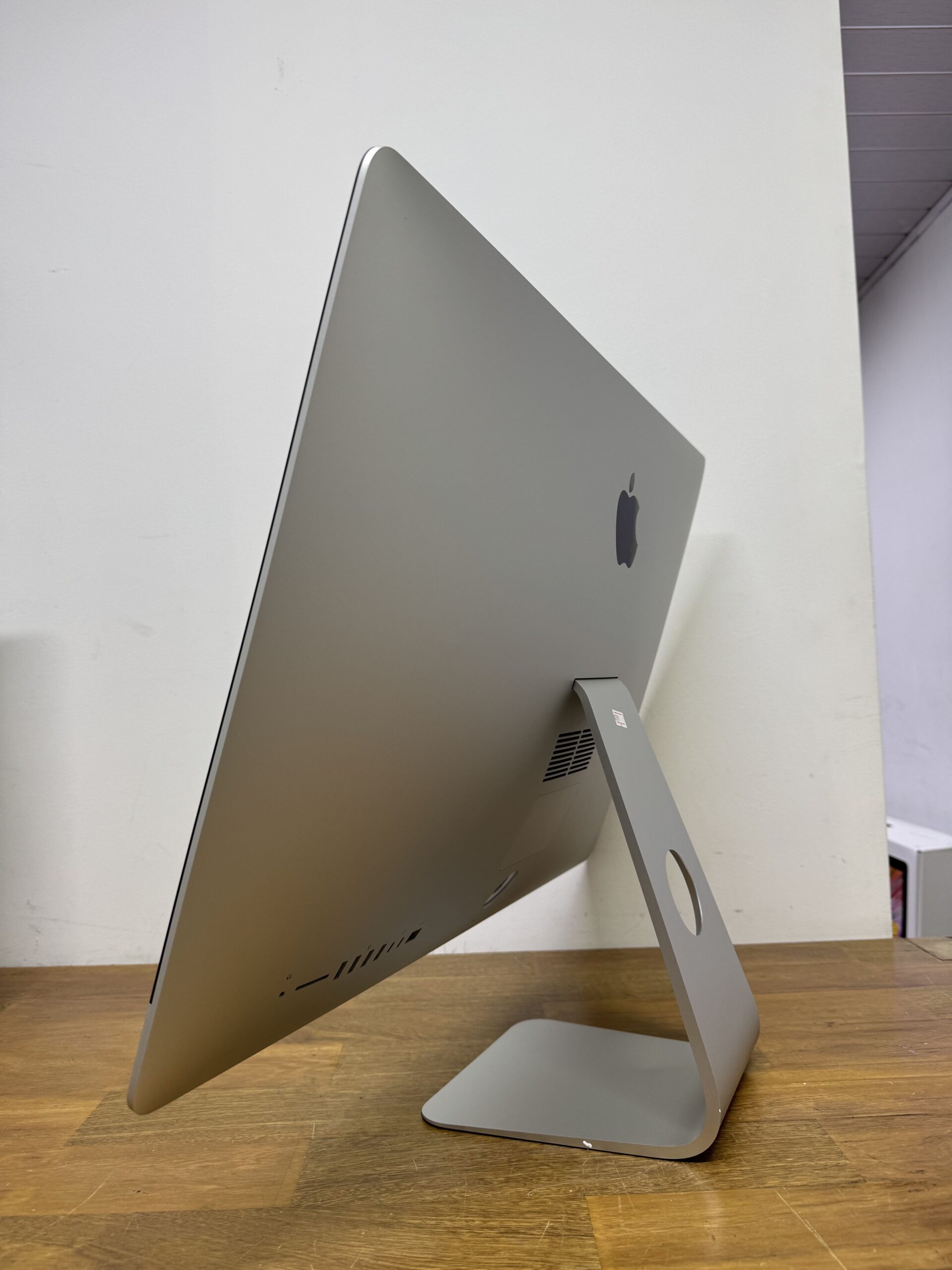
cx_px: 476
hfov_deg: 56.8
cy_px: 635
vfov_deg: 71.6
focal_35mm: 24
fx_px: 880
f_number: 1.78
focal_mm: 6.76
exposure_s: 1/120
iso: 80
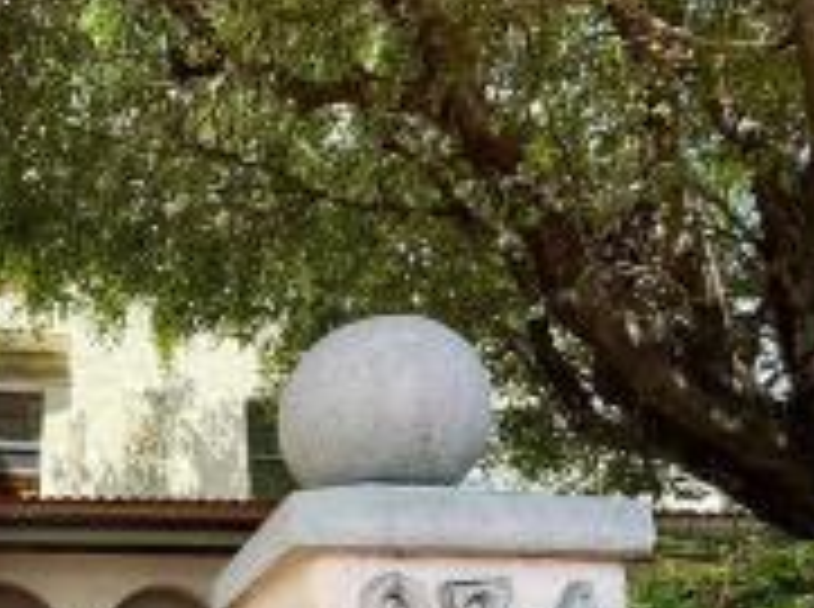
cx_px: 121
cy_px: 594
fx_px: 728
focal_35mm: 31
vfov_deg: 40.3
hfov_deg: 53.1
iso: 64
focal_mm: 2.22
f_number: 2.2
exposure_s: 1/569
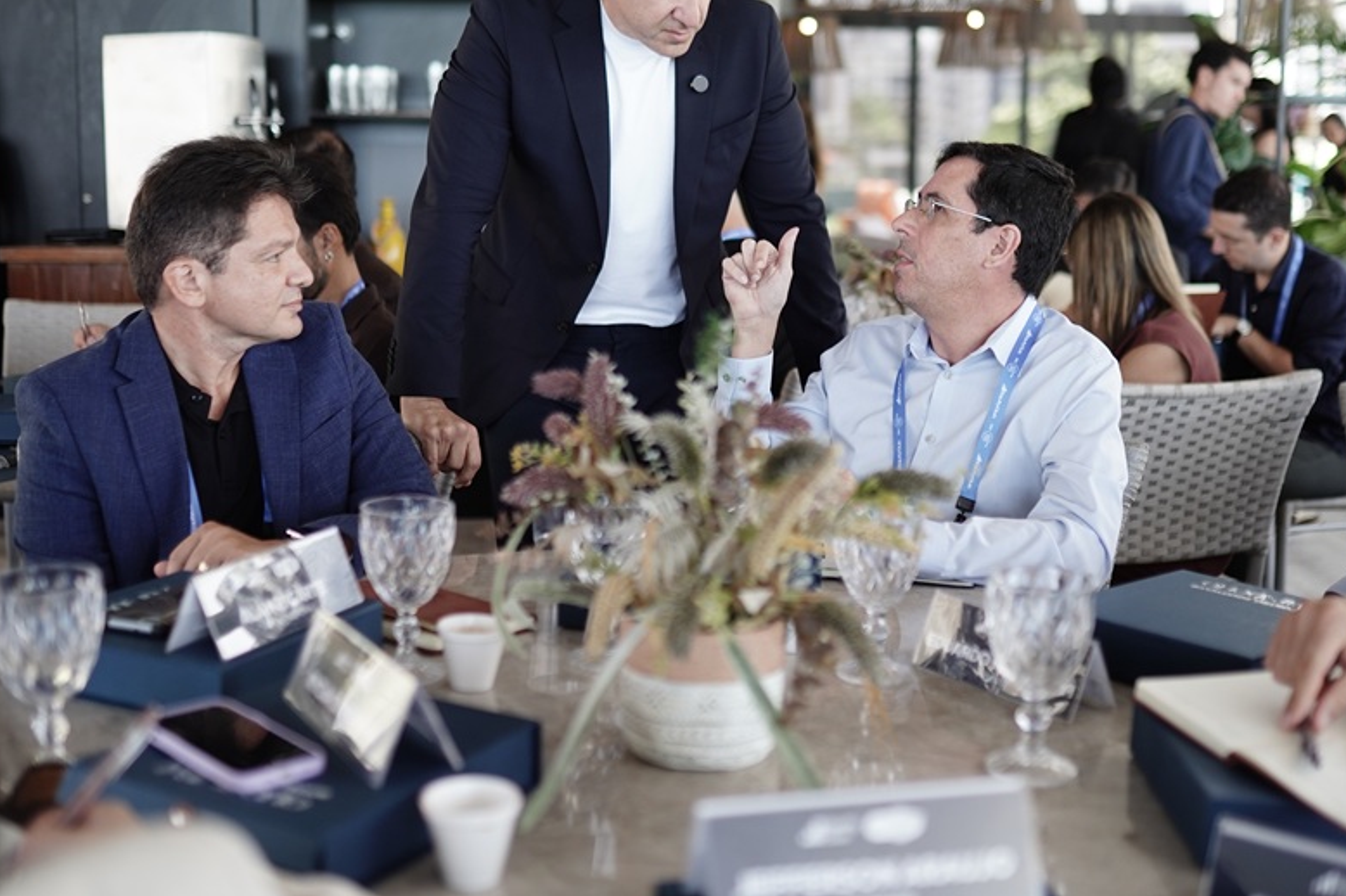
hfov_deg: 43.6
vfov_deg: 29.7
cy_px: 325
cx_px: 711
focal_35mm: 45
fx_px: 1682
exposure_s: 1/640
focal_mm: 35
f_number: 1.6
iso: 320
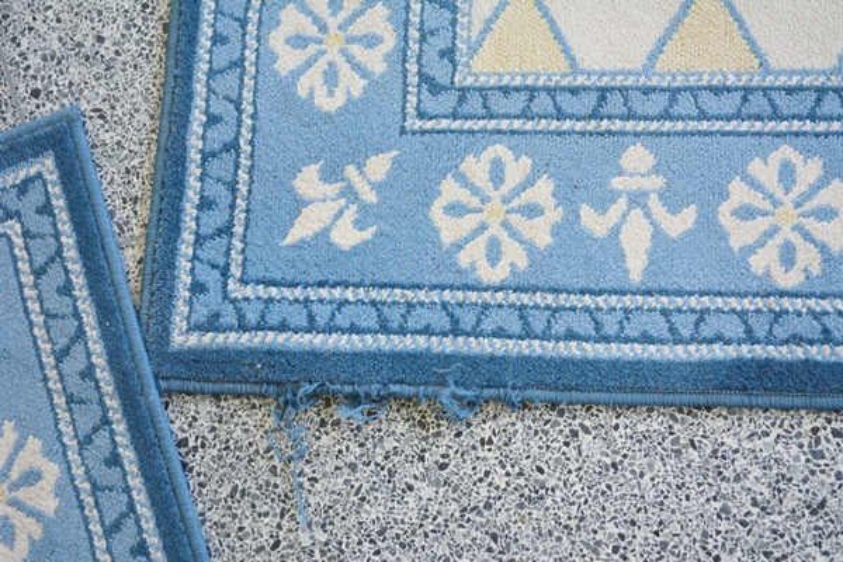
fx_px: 1335
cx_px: 422
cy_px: 281
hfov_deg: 35.1
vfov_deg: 23.8
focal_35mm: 57
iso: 400
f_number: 5
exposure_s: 1/80
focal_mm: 38
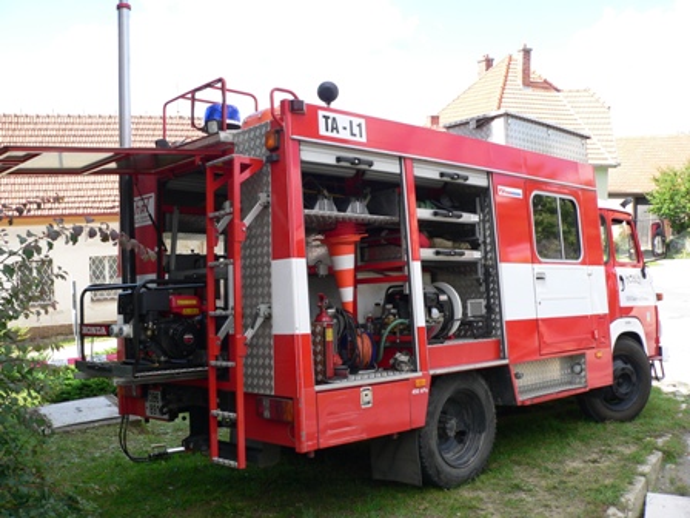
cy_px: 259
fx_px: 718
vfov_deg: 39.7
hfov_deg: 51.4
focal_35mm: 36
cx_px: 345
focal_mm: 6
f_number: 4
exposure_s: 1/160
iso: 80
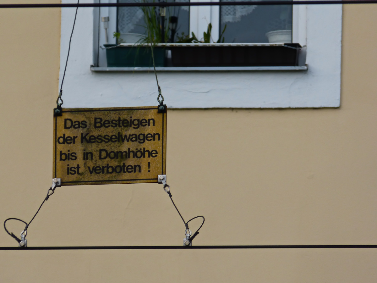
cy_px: 142
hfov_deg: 4.0
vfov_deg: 3.0
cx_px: 188
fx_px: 5445
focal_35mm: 500
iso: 100
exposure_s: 1/200
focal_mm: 89.6
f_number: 4.6
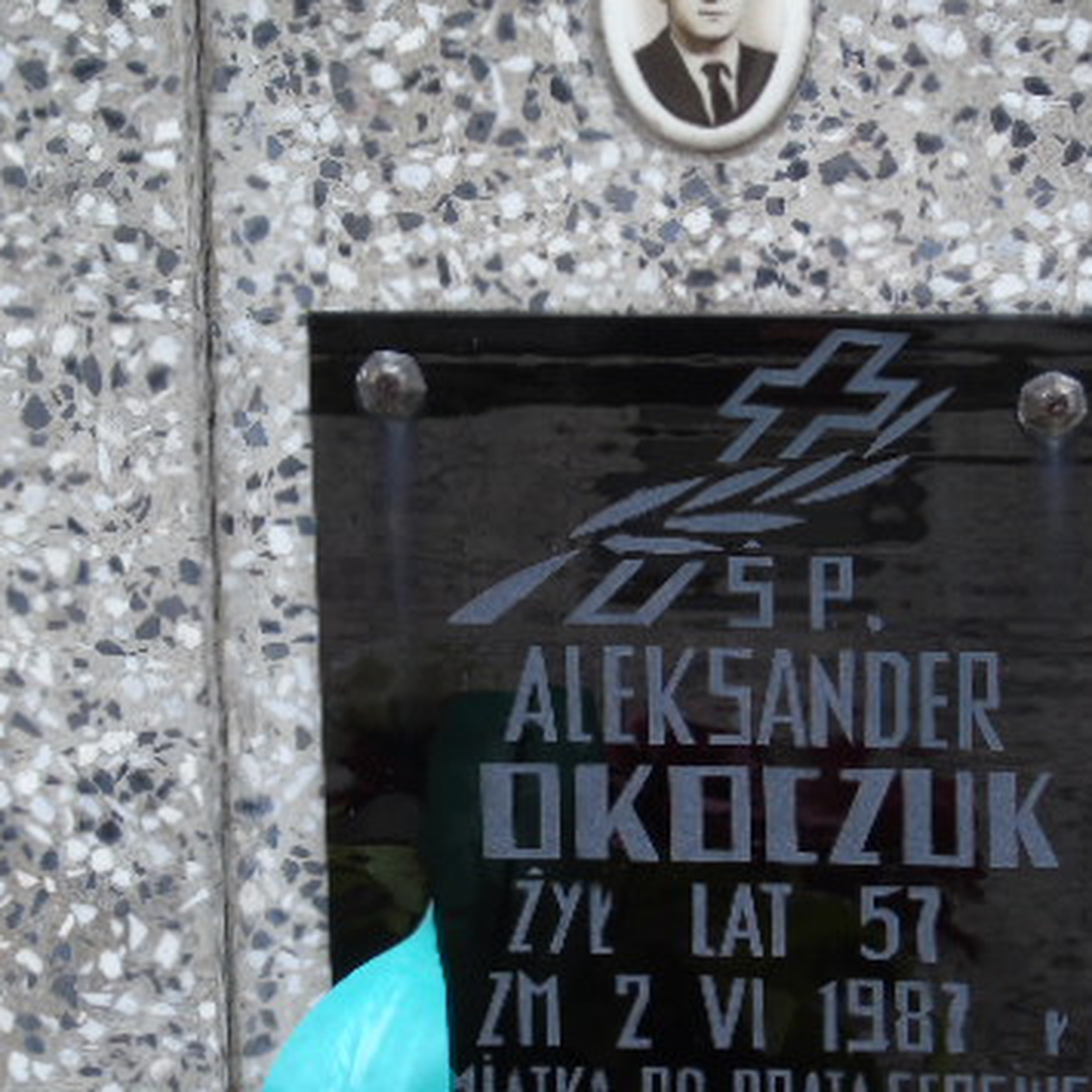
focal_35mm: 172
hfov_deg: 10.2
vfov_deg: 10.2
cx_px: 566
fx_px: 6139
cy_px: 658
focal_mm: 19
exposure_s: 1/50
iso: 80
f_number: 4.4
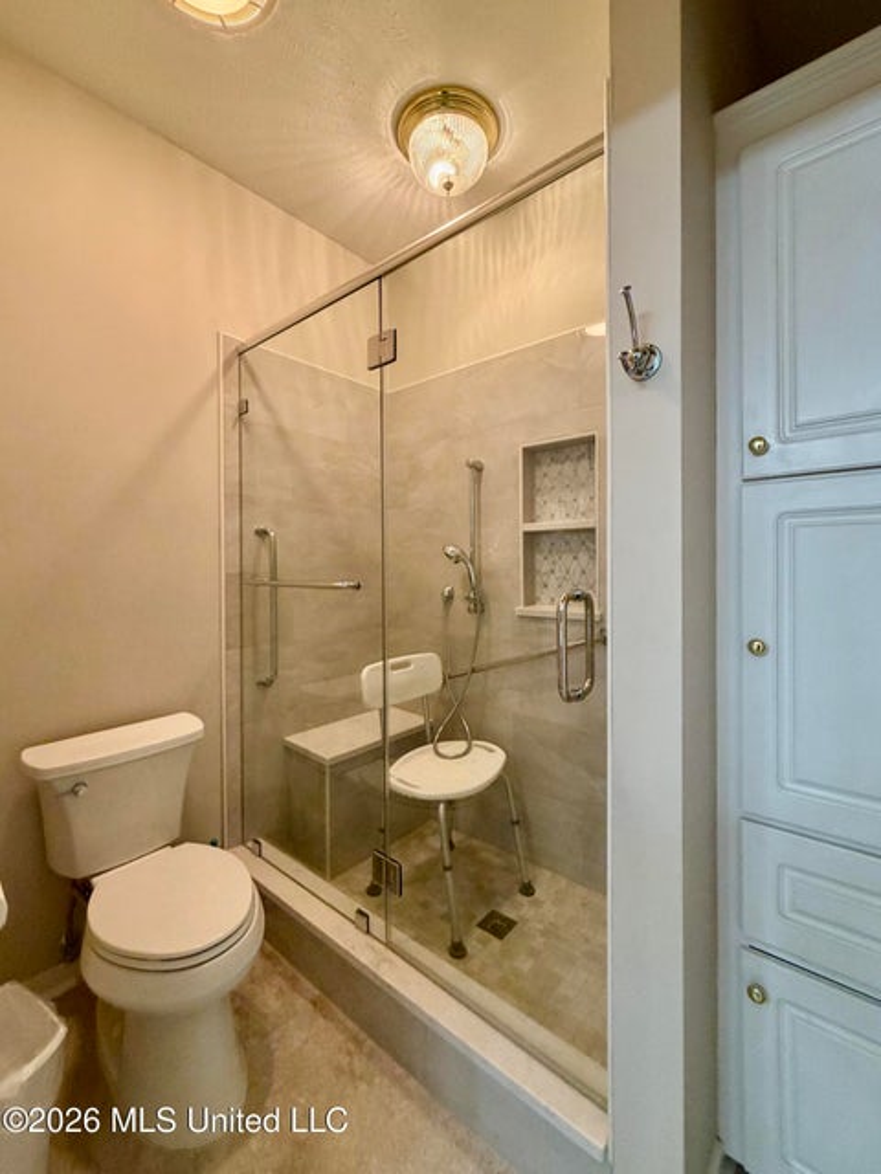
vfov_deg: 102.1
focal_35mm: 14
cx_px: 440
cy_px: 587
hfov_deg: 85.7
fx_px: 475
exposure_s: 1/60
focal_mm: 2.22
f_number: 2.2
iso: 250
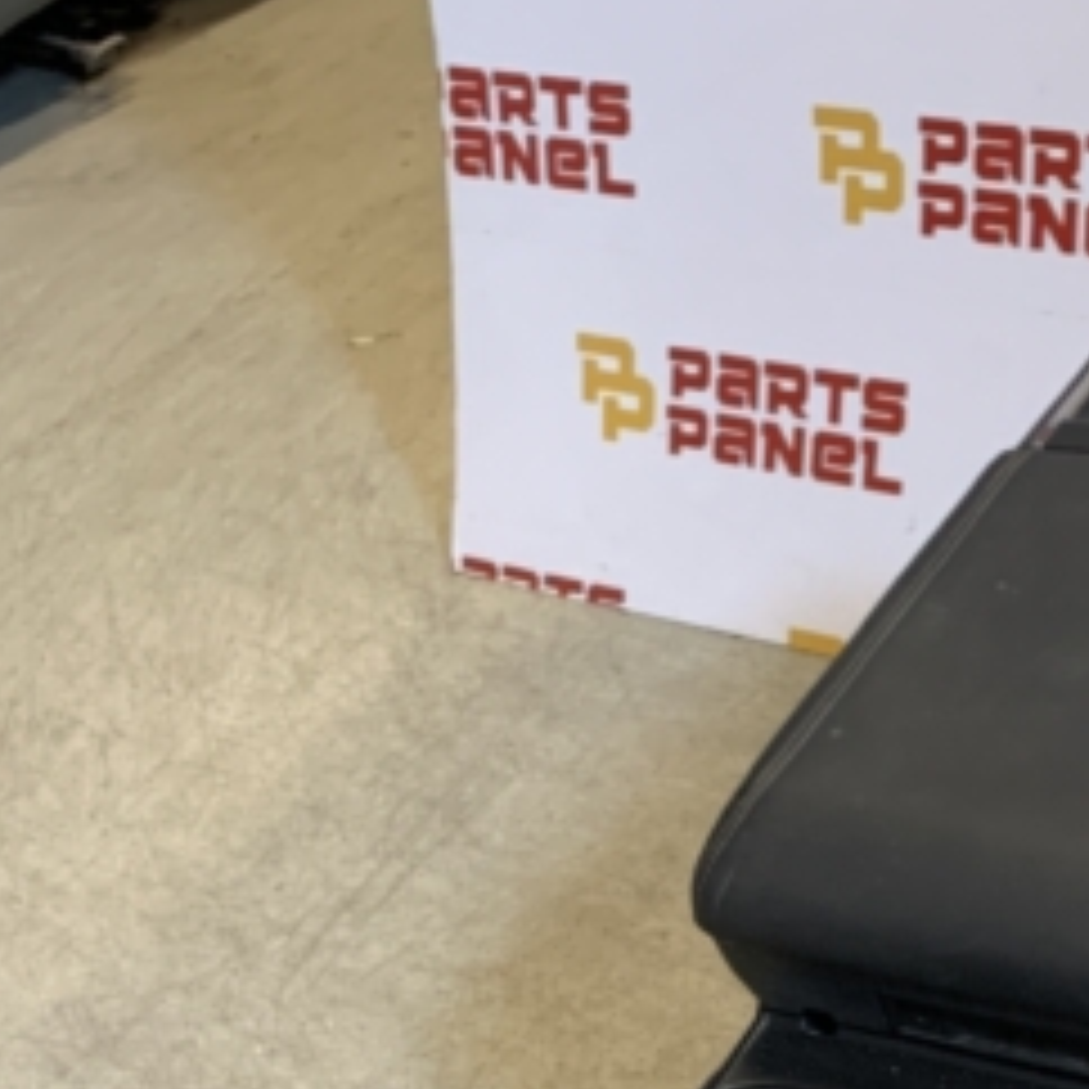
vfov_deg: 21.6
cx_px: 918
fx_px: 2705
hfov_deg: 22.4
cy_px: 1192
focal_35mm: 76
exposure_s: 1/40
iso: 400
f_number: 1.8
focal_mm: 4.25
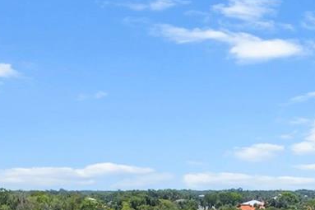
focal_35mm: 92
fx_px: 805
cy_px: 410
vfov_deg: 13.0
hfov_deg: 22.1
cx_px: 202
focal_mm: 8.38
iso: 100
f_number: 2.8
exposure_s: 1/2000
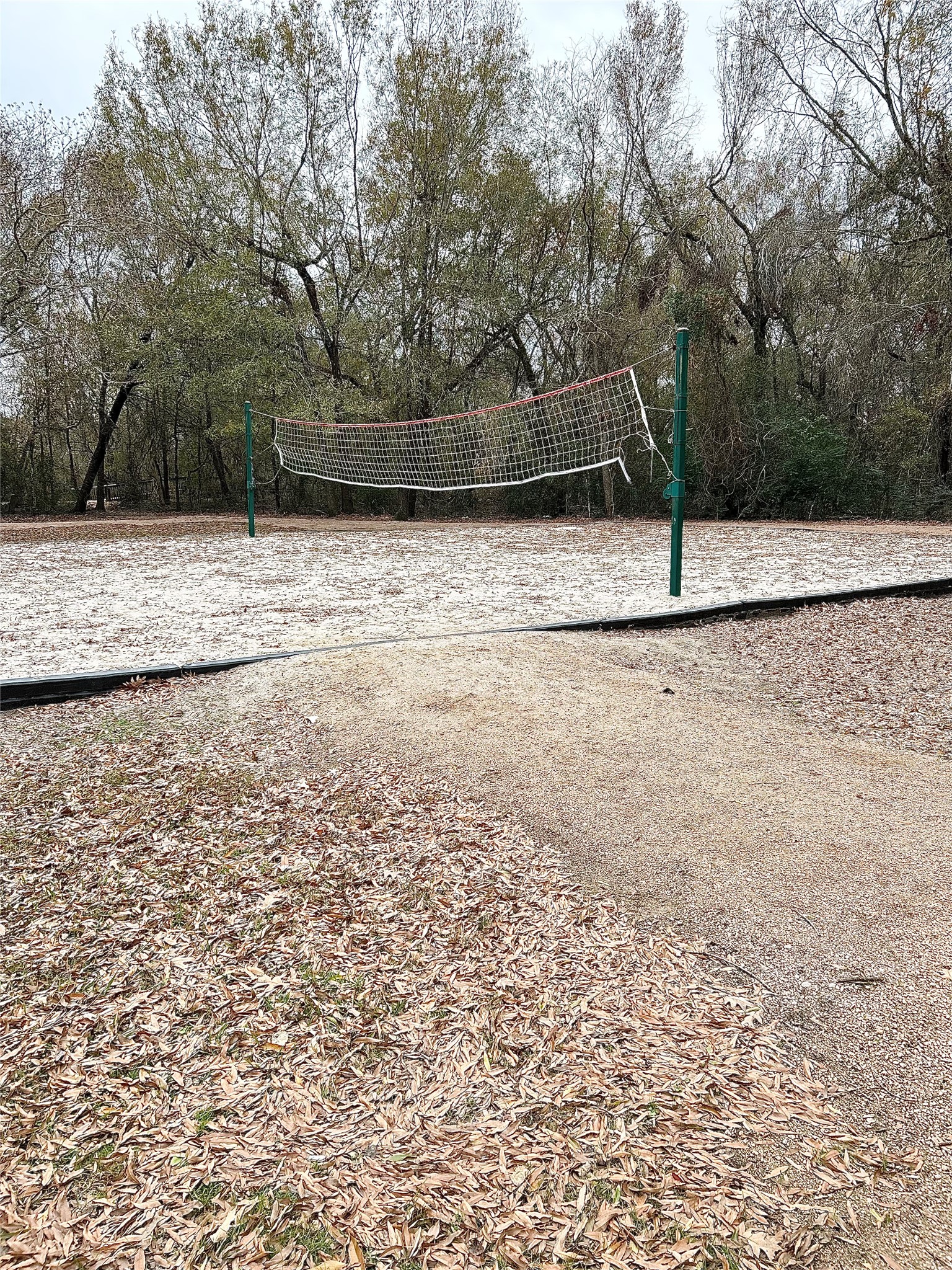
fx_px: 953
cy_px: 635
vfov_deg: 67.3
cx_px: 476
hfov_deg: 53.1
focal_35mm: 26
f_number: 1.5
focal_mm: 5.7
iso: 50
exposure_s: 1/121
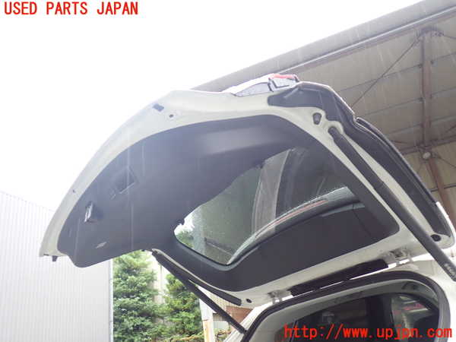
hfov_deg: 60.0
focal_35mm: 30
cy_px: 171
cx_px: 228
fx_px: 395
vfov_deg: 46.8
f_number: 2.3
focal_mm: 5.4
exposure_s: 1/80
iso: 100
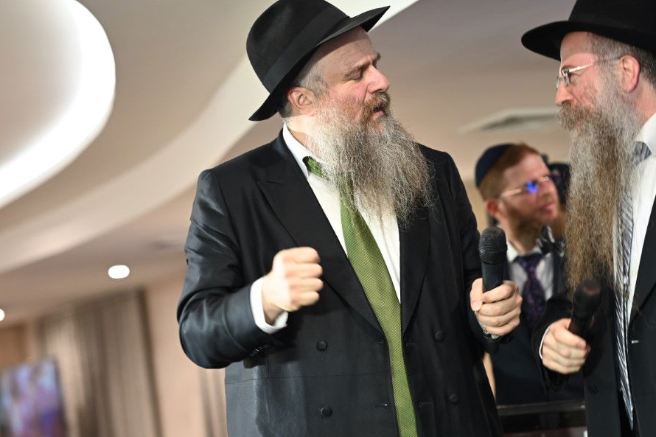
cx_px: 382
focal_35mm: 110
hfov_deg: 18.6
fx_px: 2004
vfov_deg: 12.4
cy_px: 241
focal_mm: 85
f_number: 2.8
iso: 1000
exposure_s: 1/100
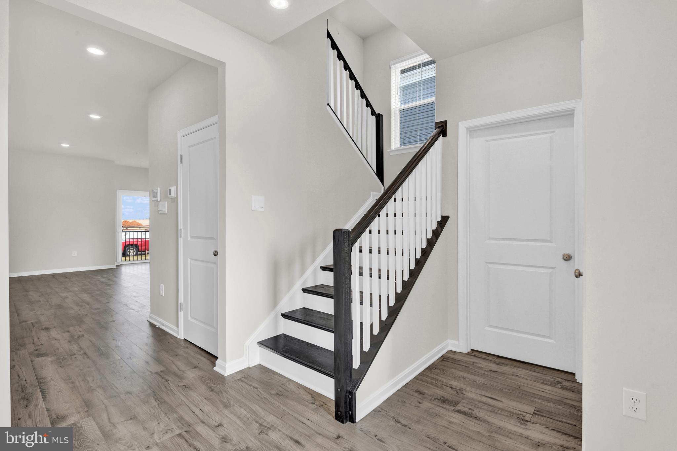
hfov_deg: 96.7
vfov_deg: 73.8
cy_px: 226
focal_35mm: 16
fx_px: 301
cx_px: 338
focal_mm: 16
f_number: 9
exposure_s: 1/30
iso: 400
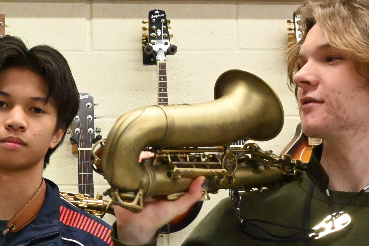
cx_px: 24
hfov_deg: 21.9
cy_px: 303
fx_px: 927
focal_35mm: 90
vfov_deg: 14.6
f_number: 7.1
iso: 8000
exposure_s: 1/200
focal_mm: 21
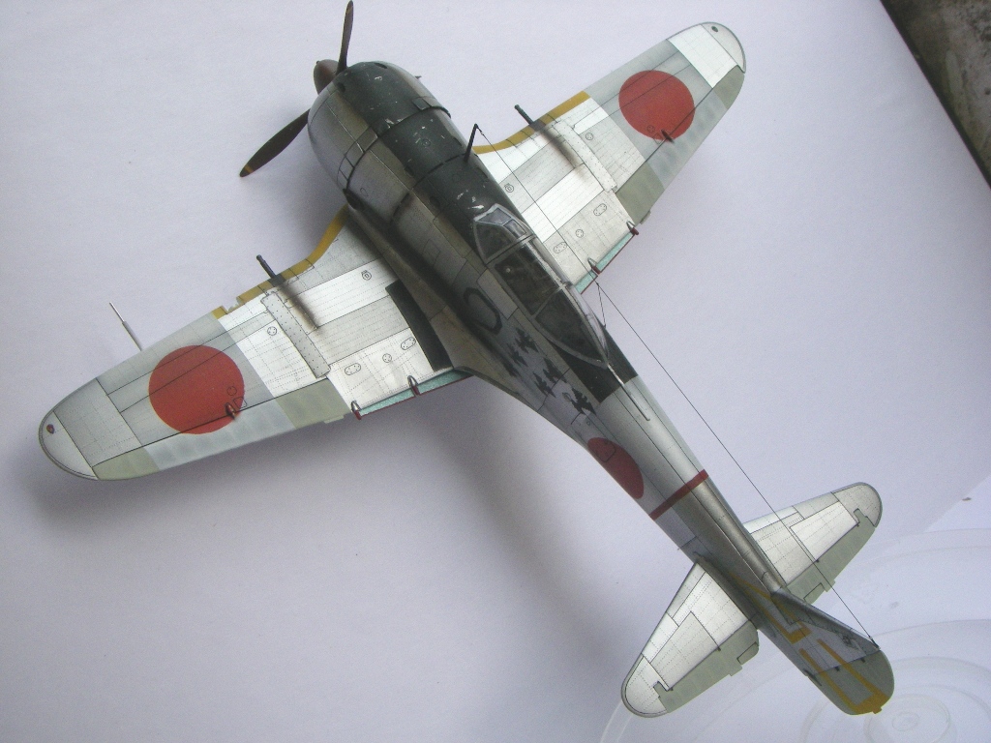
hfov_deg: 49.0
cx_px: 496
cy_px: 372
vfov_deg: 37.7
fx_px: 1088
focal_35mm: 38
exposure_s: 1/200
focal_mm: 6.3
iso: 200
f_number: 6.6
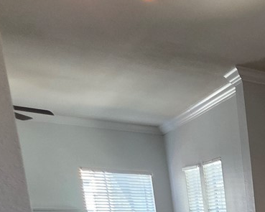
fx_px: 431
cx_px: 473
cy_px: 310
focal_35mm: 55
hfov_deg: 21.9
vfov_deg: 22.9
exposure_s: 1/120
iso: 200
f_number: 1.9
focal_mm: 2.2
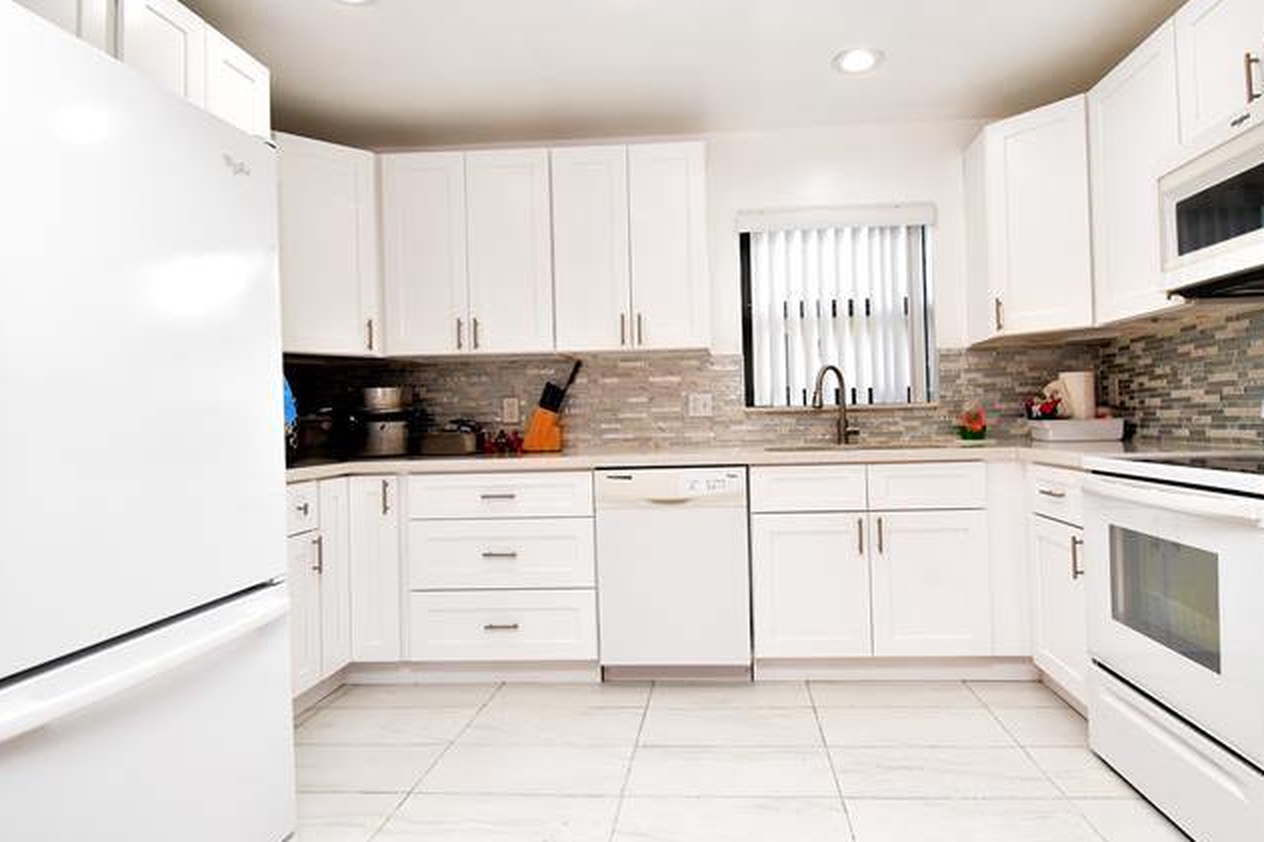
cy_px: 421
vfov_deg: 64.5
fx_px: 667
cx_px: 684
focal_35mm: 19
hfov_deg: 86.7
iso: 1250
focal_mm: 10
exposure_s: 1/125
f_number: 5.6
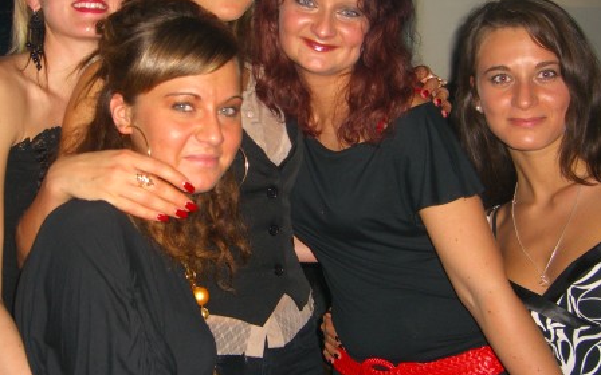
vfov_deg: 24.0
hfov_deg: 37.4
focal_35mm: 54
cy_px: 162
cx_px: 250
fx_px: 884
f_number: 2.8
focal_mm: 7.9
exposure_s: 1/60
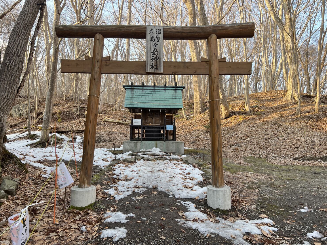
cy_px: 122
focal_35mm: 26
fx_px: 246
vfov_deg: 53.1
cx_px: 164
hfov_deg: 67.3
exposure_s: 1/185
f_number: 1.5
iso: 50
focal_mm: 5.7
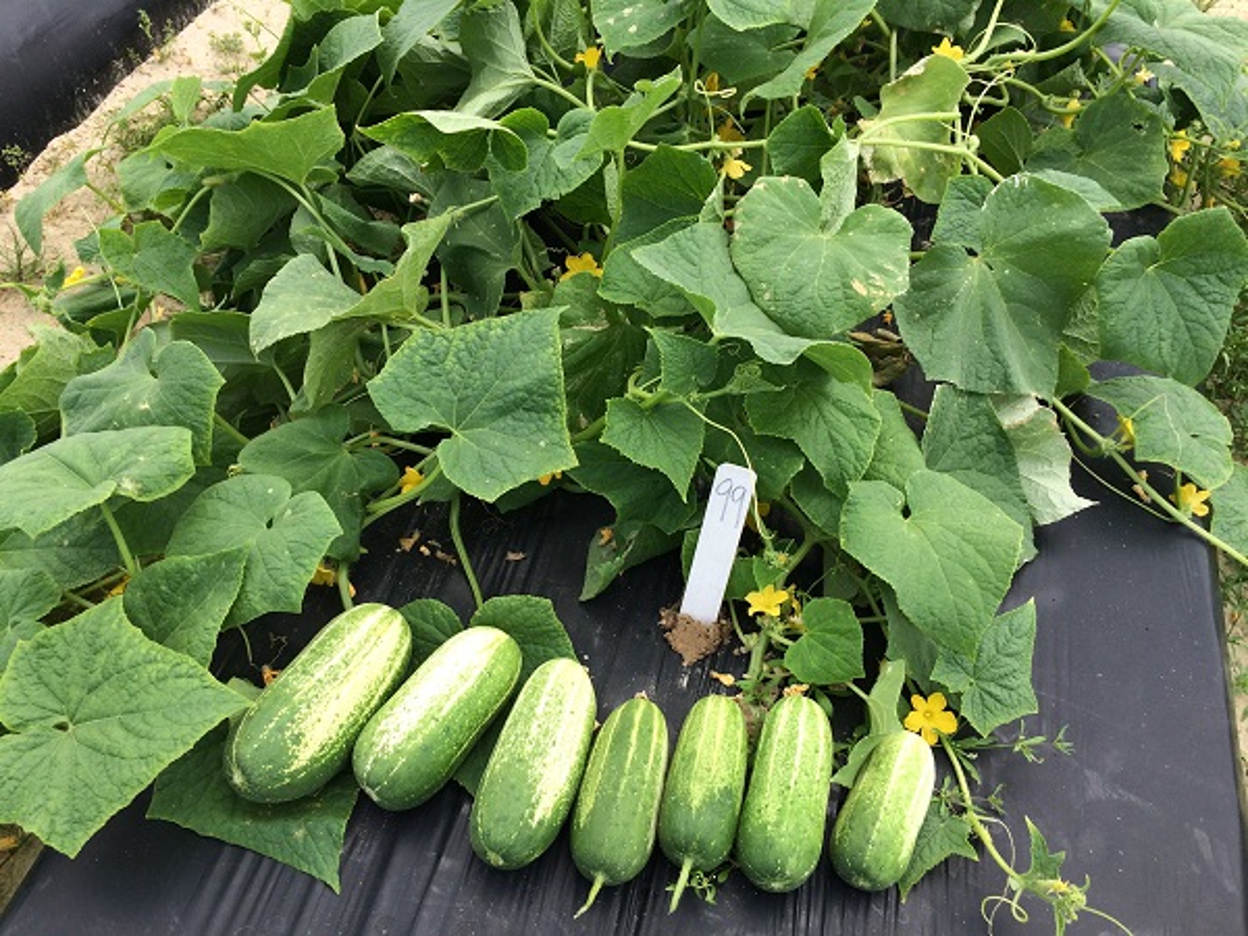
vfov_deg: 48.2
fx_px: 1046
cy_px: 468
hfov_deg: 61.7
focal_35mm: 29
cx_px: 624
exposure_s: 1/977
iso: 32
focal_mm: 4.15
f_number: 2.2
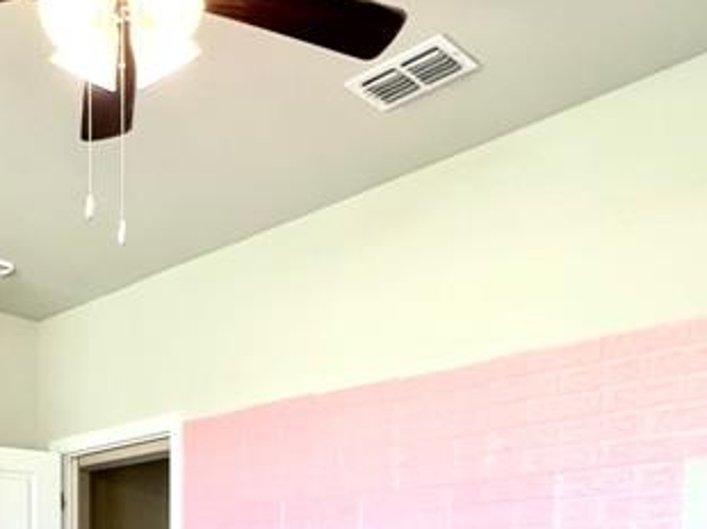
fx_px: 878
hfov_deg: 41.7
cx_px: 125
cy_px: 648
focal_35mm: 43
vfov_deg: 28.7
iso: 50
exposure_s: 1/120
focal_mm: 1.57
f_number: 1.8
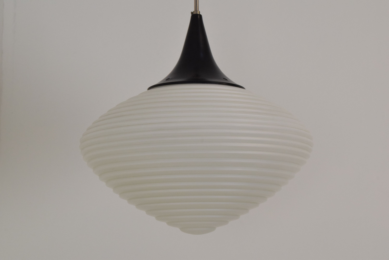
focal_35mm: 75
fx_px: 811
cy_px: 130
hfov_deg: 27.0
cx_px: 194
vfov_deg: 18.2
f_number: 16
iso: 1600
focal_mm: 50
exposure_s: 1/100
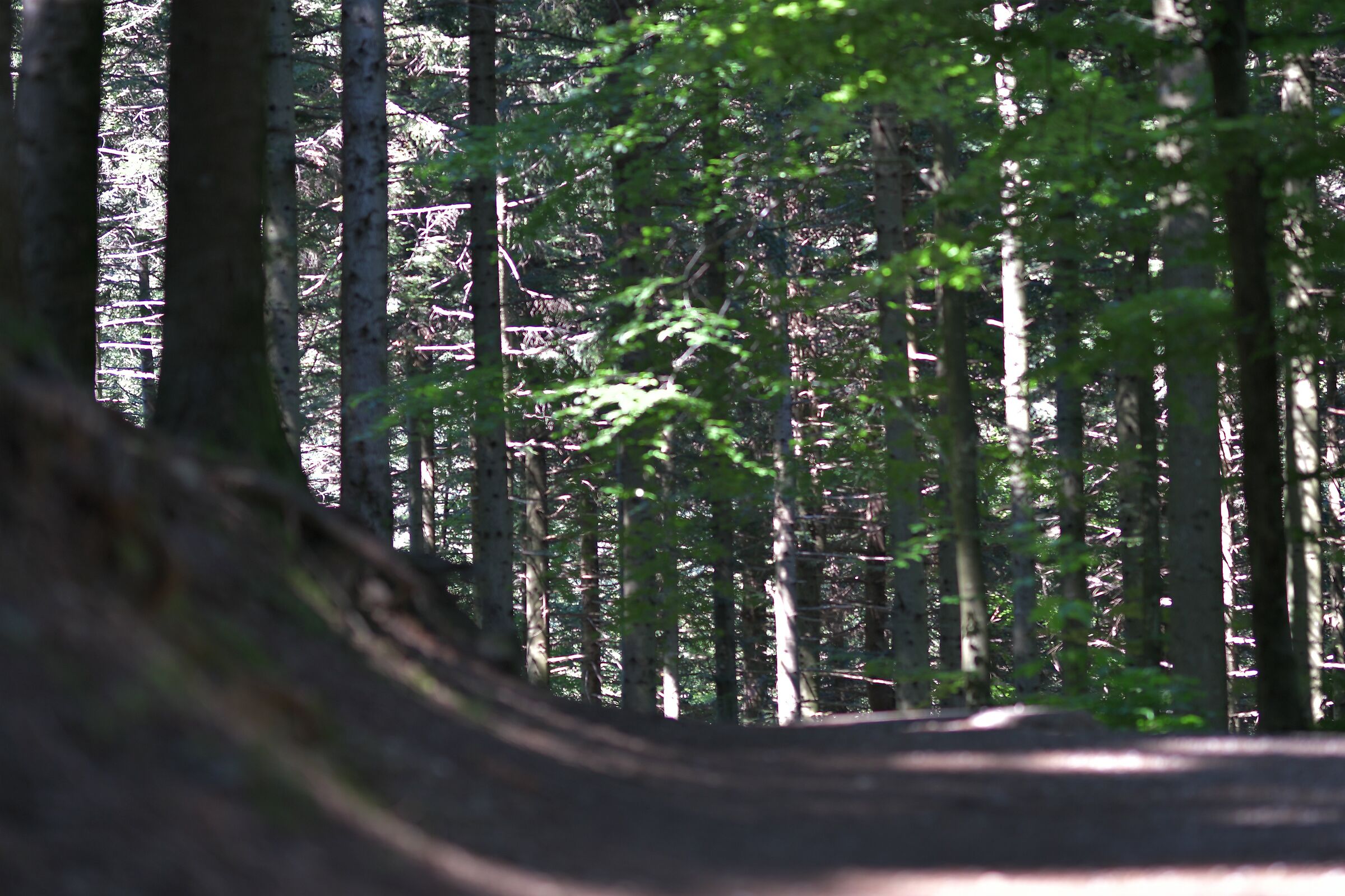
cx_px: 672
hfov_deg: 16.1
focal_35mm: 127
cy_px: 448
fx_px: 4744
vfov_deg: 10.8
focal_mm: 85
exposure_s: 1/250
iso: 100
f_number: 1.6
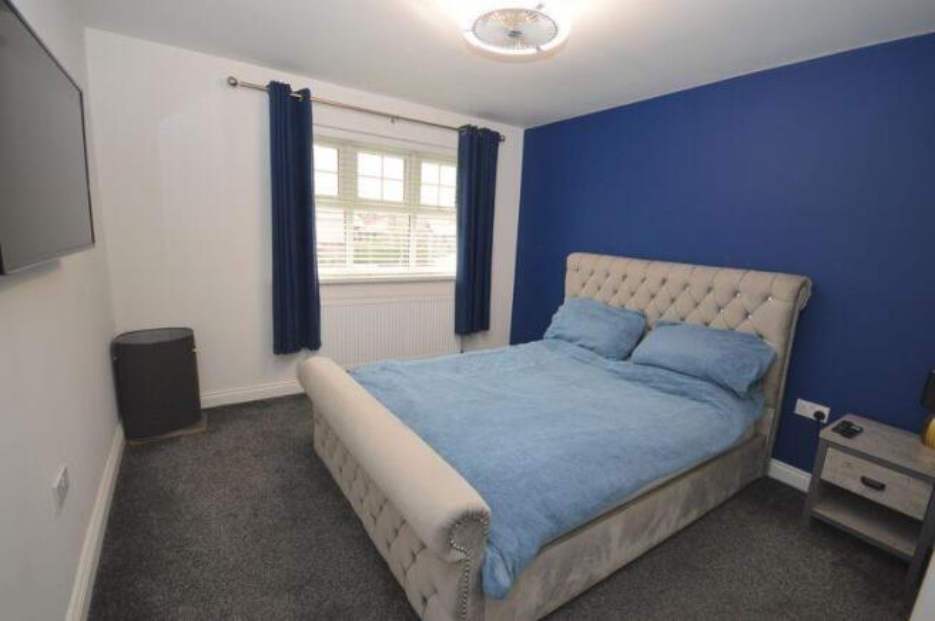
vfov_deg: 77.2
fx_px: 389
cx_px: 468
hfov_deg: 100.4
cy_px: 310
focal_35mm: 15
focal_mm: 10
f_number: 4
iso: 640
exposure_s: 1/60
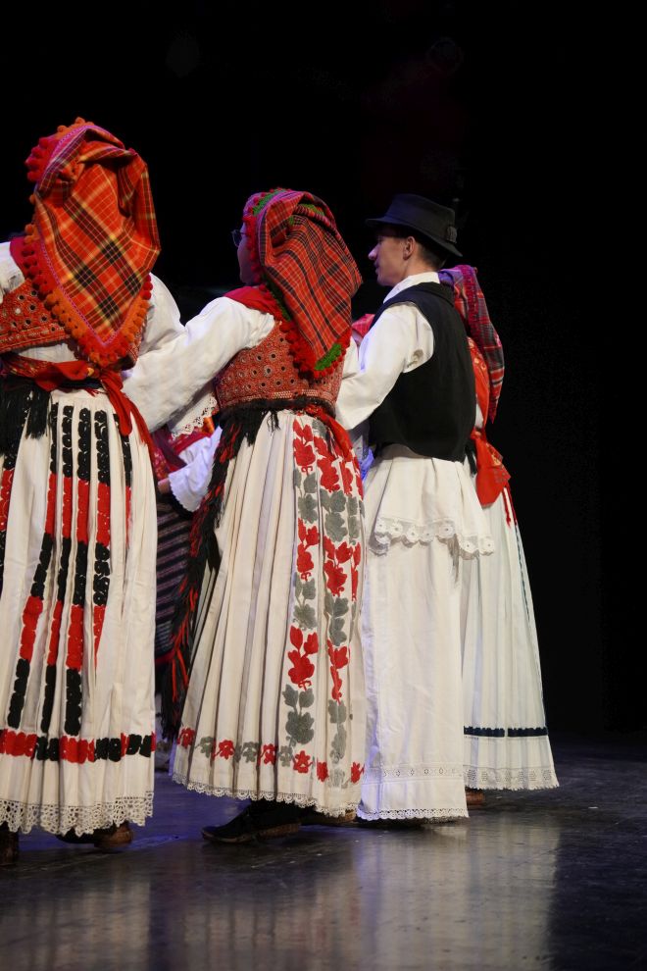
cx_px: 324
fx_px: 1921
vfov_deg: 28.4
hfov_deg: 19.1
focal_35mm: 71
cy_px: 486
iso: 1250
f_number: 3.5
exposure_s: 1/250
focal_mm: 47.5
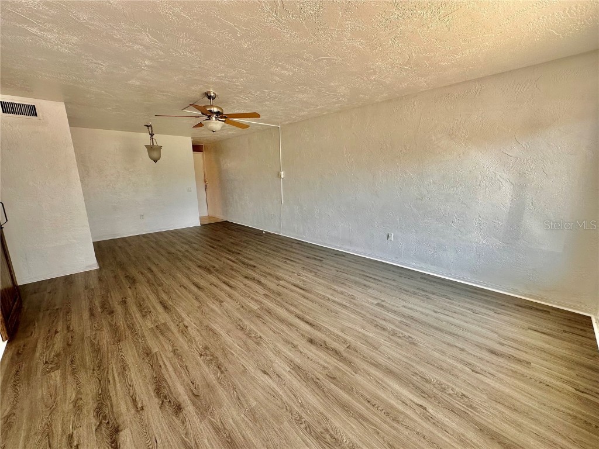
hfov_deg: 102.1
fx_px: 242
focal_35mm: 14
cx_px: 300
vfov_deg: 85.7
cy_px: 224
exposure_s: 1/99
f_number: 2.2
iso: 50
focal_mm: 2.22
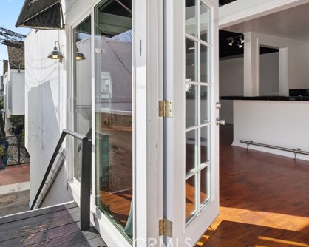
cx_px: 99
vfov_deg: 60.3
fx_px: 210
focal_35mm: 23
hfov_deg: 70.2
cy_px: 97
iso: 320
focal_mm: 16
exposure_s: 1/800
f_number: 8
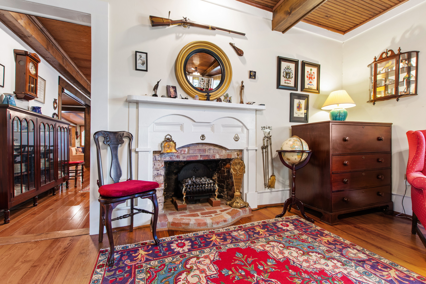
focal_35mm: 15
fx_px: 177
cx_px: 213
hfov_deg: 100.4
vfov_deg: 77.3
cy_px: 142
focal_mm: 10
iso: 100
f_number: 8
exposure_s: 1.6
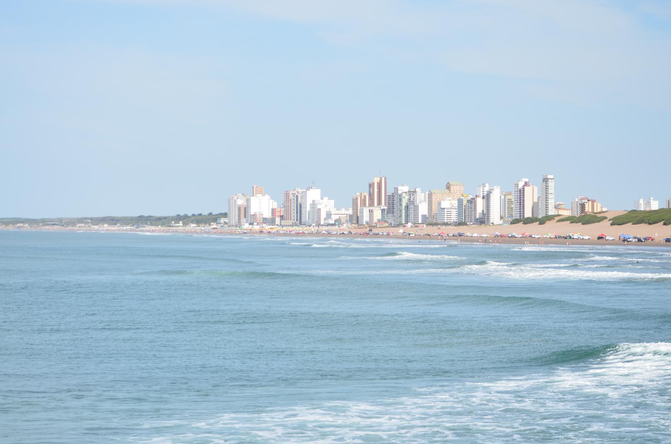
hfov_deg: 22.3
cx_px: 312
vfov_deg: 14.9
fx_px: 1703
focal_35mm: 92
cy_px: 198
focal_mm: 55
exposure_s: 1/640
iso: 100
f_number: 9
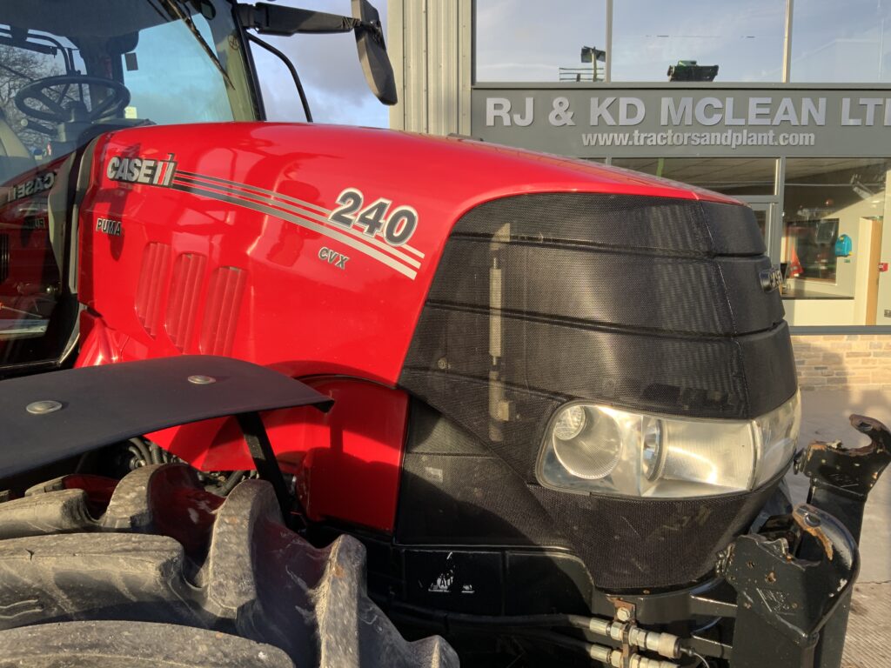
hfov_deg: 61.7
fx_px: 746
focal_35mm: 29
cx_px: 446
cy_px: 334
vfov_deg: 48.2
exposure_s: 1/272
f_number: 1.8
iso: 16
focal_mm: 3
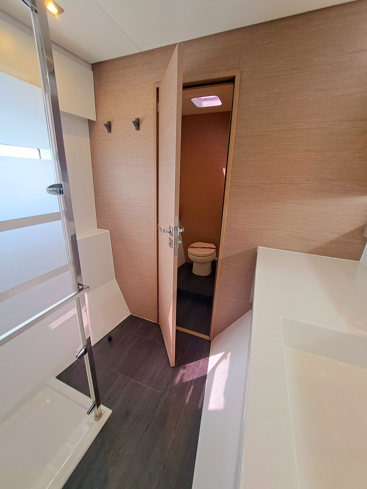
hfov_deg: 89.9
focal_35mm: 13
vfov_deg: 106.2
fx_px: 184
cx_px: 184
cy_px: 244
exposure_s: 1/40
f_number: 2.2
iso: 64
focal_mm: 1.74
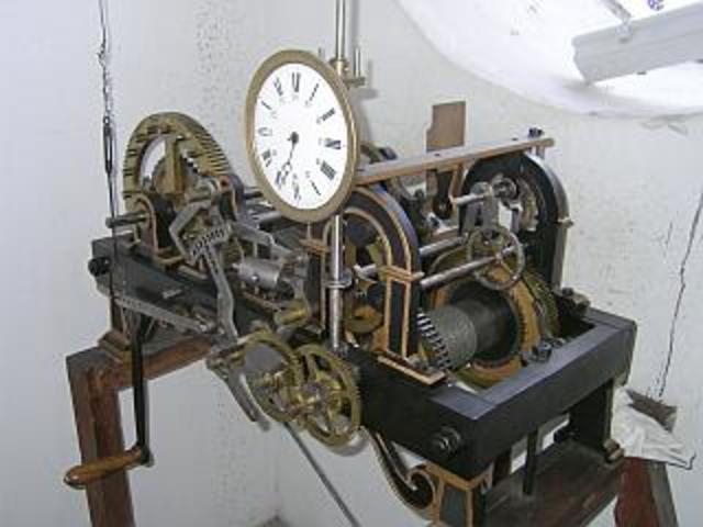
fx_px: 731
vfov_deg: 39.7
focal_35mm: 36
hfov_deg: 51.4
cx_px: 352
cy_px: 264
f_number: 2.8
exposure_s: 1/30
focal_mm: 5.6
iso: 100
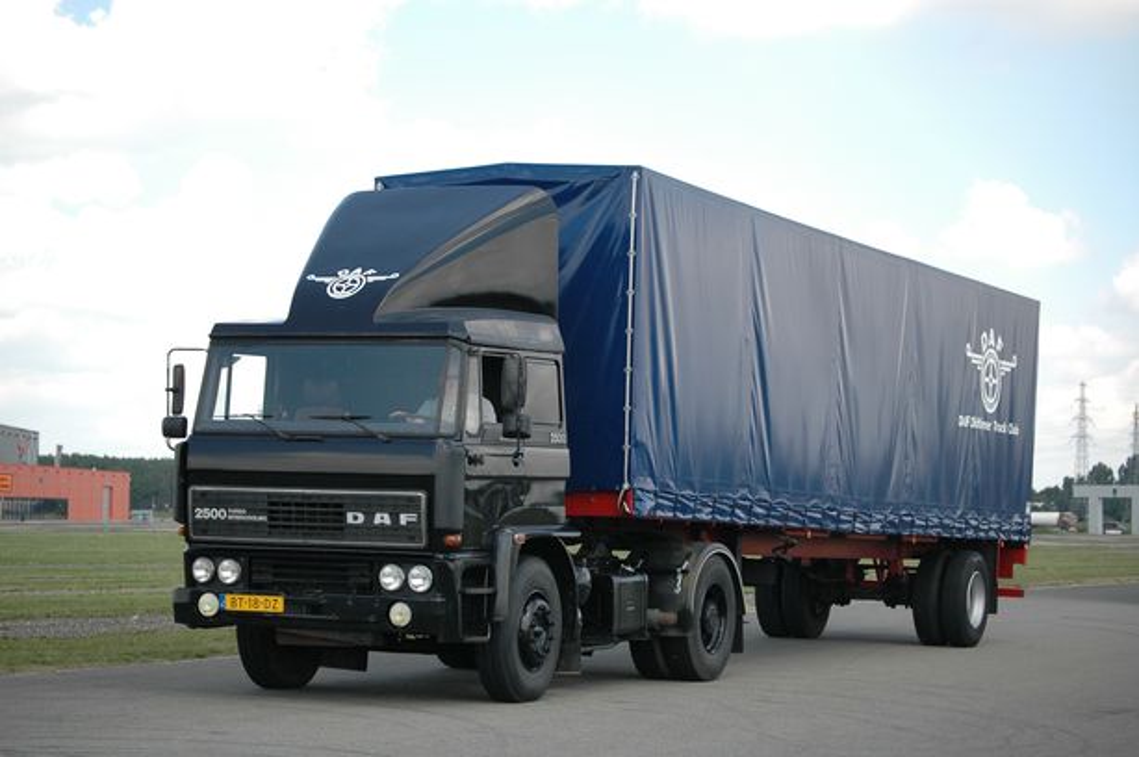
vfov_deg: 16.5
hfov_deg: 24.6
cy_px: 378
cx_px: 570
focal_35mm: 82
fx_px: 2607
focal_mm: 55
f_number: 4
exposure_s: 1/1250
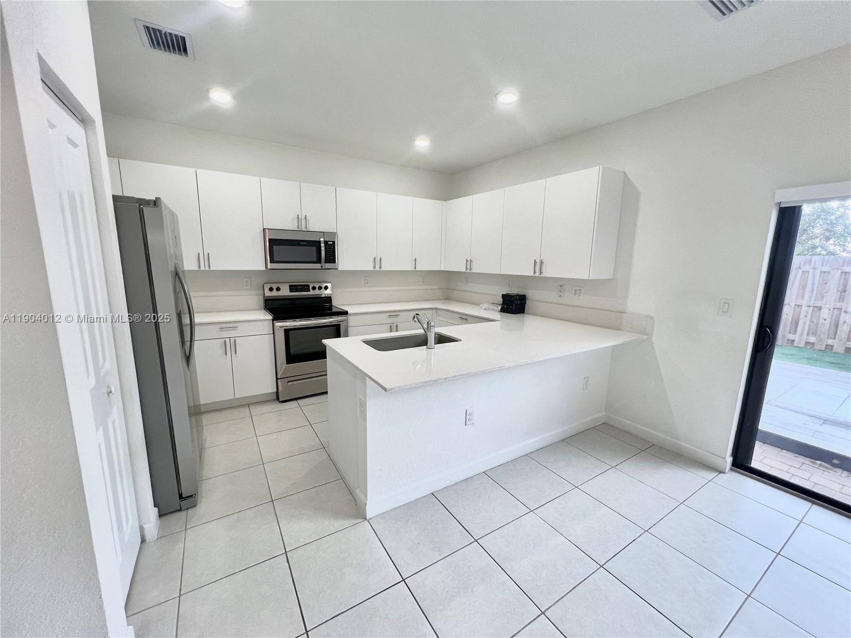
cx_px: 426
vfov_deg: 89.9
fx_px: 320
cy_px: 319
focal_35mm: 13
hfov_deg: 106.2
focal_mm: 1.57
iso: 125
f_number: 1.8
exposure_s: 1/120
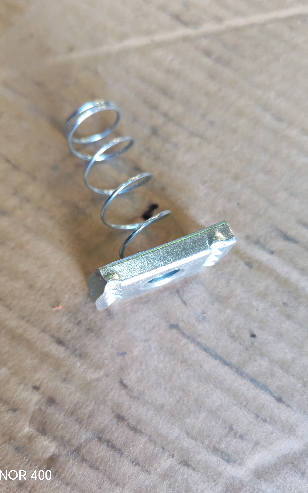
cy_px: 245
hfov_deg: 43.1
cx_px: 149
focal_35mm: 29
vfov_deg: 64.6
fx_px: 390
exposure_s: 1/100
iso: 640
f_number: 1.9
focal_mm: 6.12
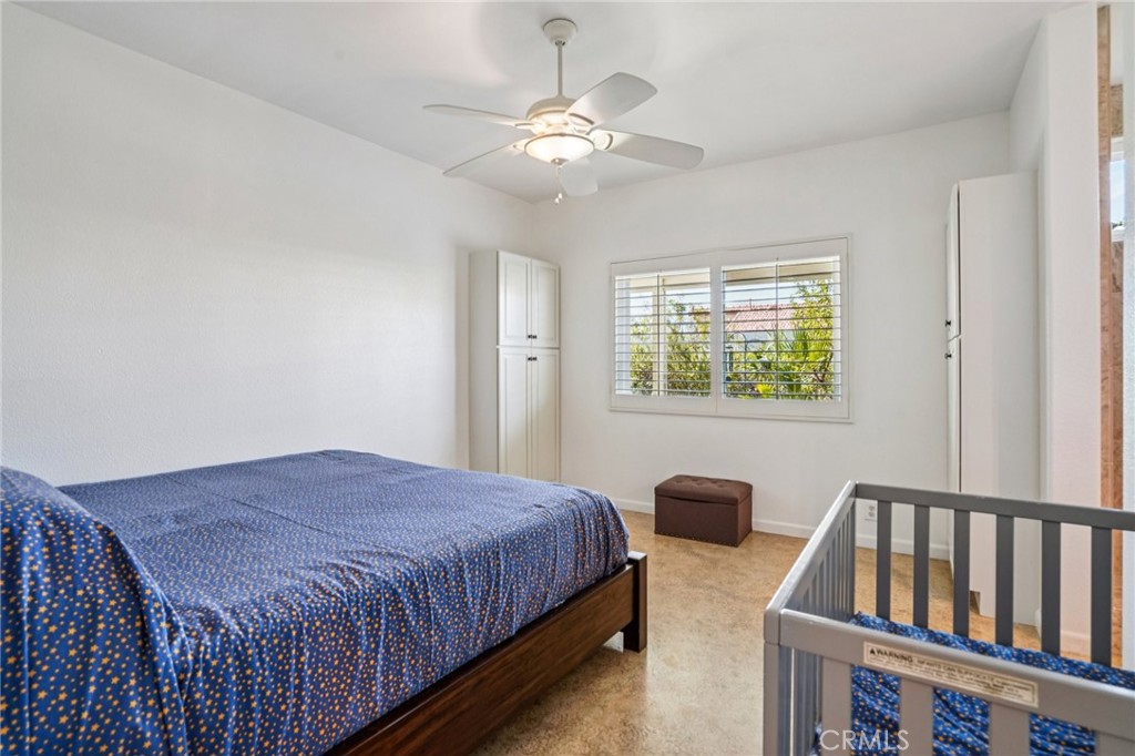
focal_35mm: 16
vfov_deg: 73.7
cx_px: 568
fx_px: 504
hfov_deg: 96.8
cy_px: 378
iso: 400
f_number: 8
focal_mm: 16
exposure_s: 1/10
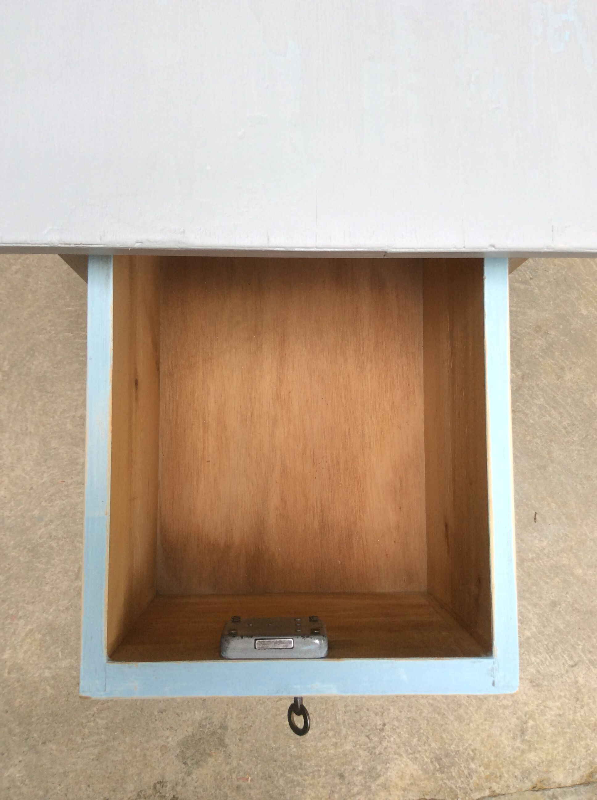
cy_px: 400
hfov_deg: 44.1
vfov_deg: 56.9
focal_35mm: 32
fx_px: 738
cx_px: 298
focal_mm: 3.3
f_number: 2.4
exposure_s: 1/100
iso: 40
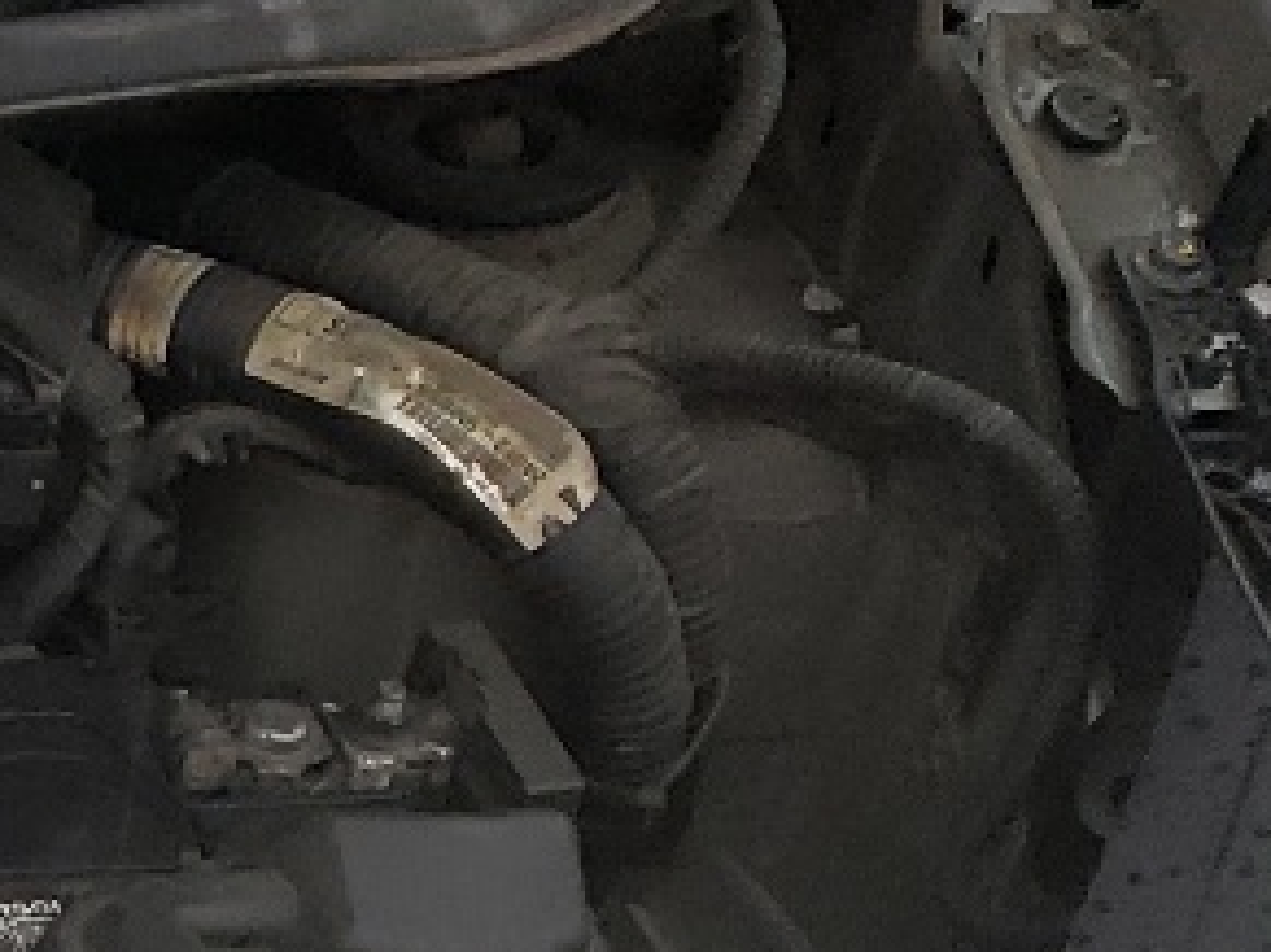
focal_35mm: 143
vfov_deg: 10.0
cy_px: 1537
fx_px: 5248
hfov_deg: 11.6
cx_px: -1695
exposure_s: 1/120
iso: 71
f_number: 1.5
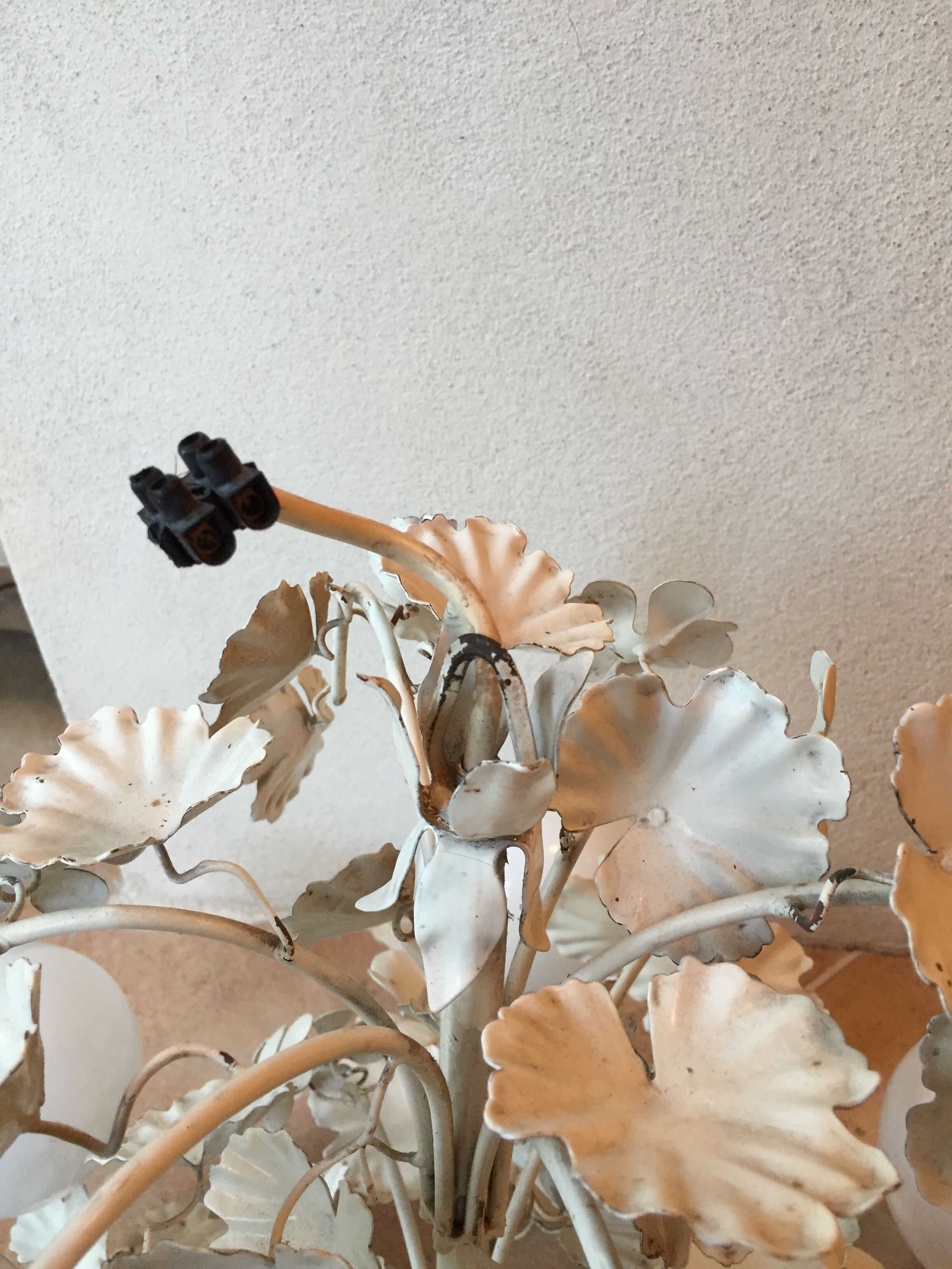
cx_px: 476
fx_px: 1063
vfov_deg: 61.7
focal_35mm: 29
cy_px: 634
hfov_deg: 48.2
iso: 160
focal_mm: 4.15
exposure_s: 1/33
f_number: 2.2
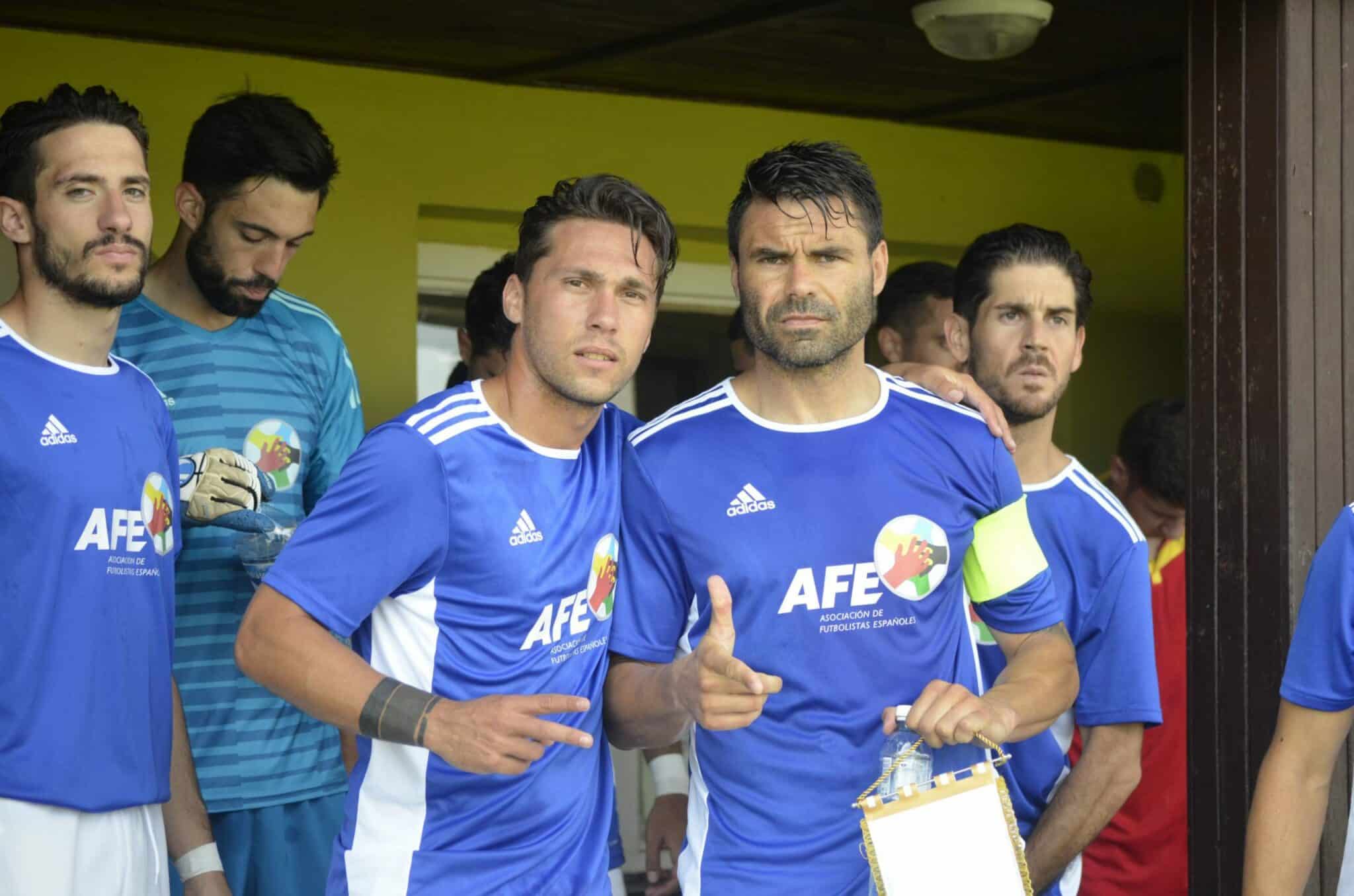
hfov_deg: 21.0
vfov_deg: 14.0
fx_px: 3659
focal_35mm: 98
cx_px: 677
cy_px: 448
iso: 800
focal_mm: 65
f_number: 4.2
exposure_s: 1/640
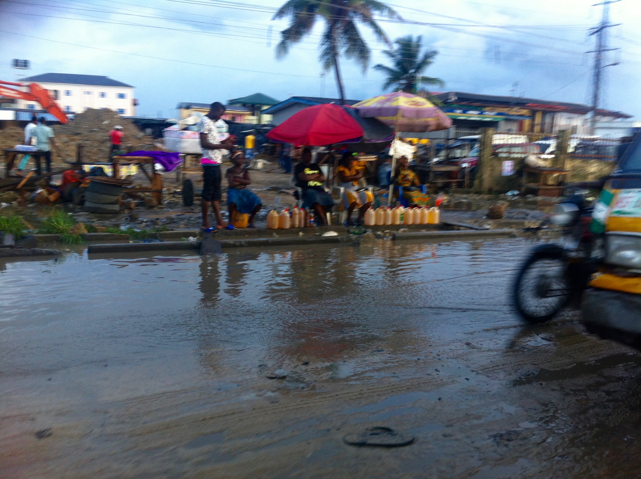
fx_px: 647
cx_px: 320
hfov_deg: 52.7
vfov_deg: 40.6
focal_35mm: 35
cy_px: 240
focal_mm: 3.85
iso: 80
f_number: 2.8
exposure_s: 1/30
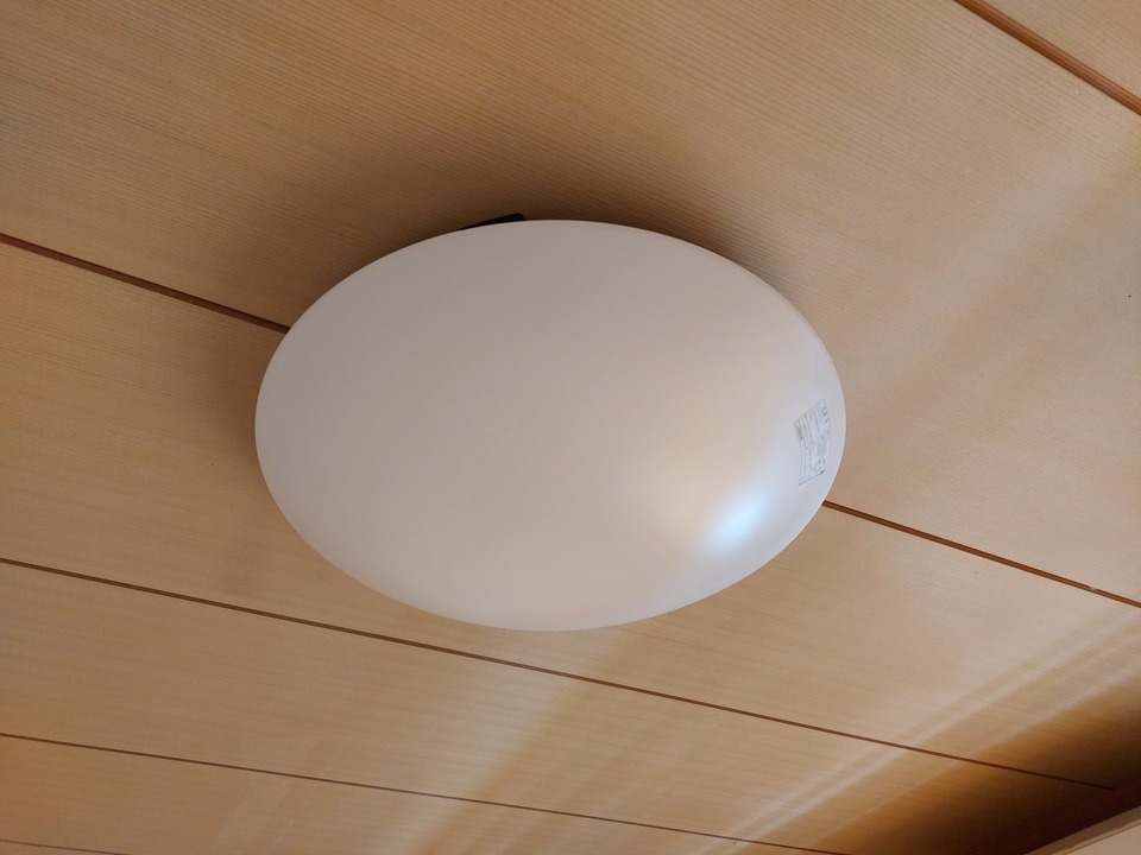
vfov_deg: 56.8
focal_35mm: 24
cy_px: 428
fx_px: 791
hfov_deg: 71.6
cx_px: 570
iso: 250
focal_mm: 5.23
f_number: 1.8
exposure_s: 1/60
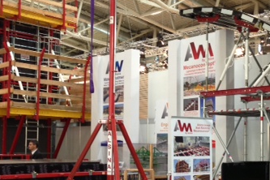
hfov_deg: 30.5
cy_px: 122
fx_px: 495
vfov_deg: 20.5
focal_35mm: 66
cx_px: 146
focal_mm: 4.13
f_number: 2.4
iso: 100
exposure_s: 1/20
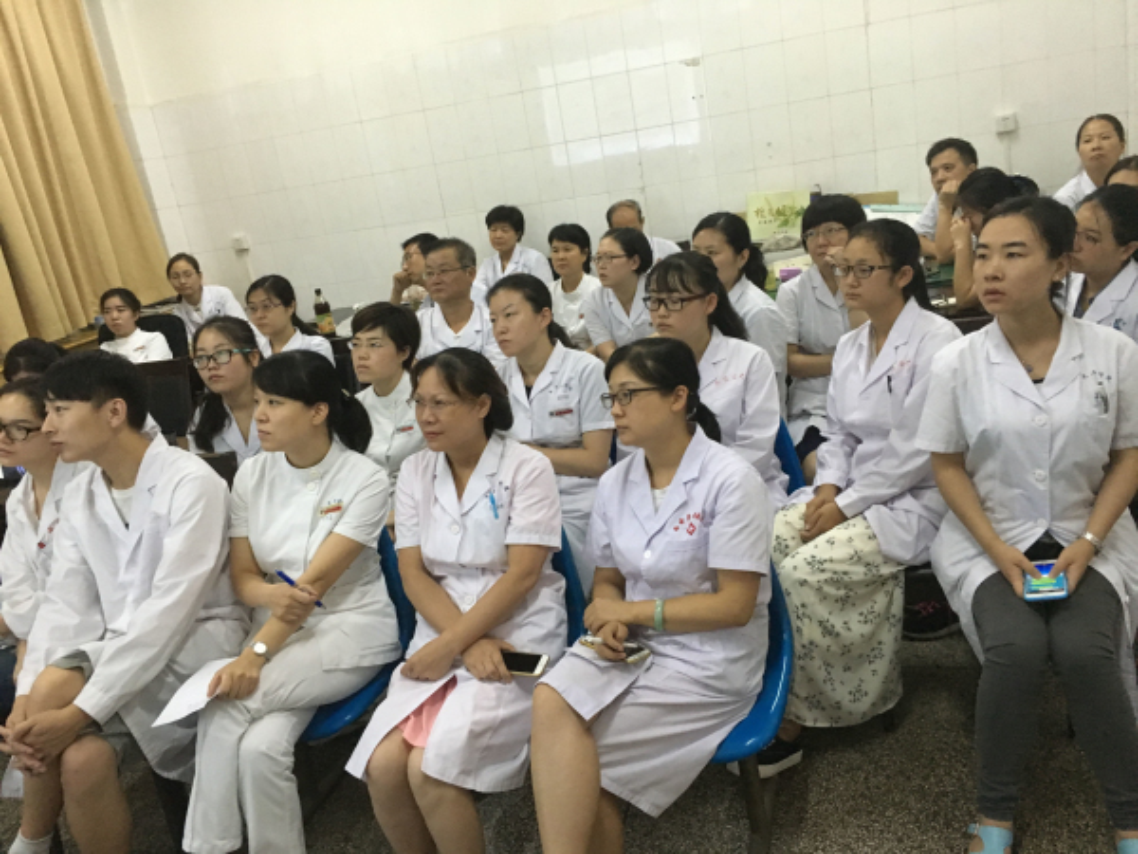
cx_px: 569
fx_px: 953
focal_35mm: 29
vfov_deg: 48.2
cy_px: 427
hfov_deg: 61.7
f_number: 2.2
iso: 200
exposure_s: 1/17
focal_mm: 4.15
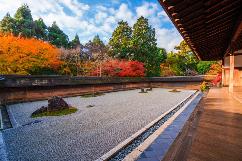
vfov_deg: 73.7
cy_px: 80
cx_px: 121
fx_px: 108
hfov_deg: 96.7
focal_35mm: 16
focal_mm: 16
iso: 125
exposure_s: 1/40
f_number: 10
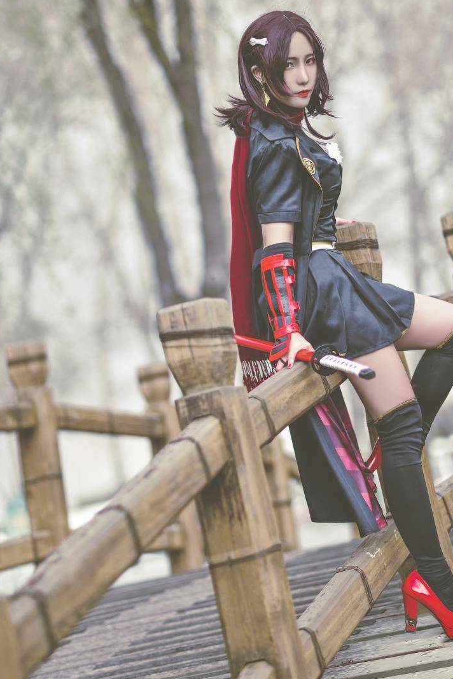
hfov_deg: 11.6
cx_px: 246
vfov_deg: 17.3
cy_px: 314
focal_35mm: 118
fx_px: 2227
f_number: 2
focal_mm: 105
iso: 100
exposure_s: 1/1000
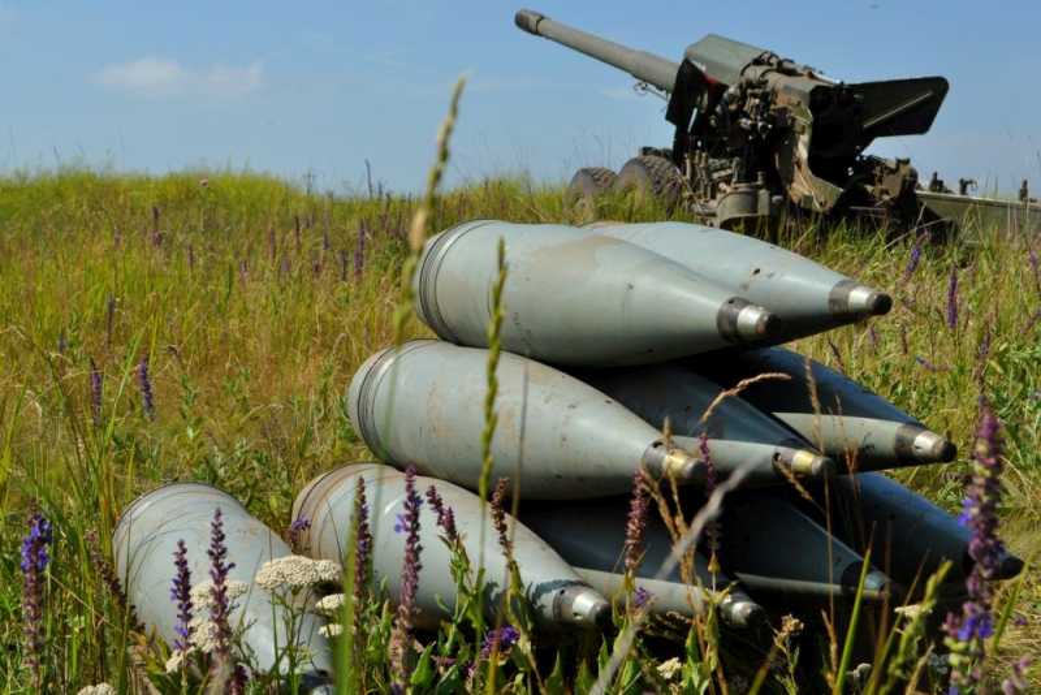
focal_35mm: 44
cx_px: 520
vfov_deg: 30.9
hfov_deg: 44.9
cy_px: 348
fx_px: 1258
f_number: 10
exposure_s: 1/400
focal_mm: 29
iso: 250
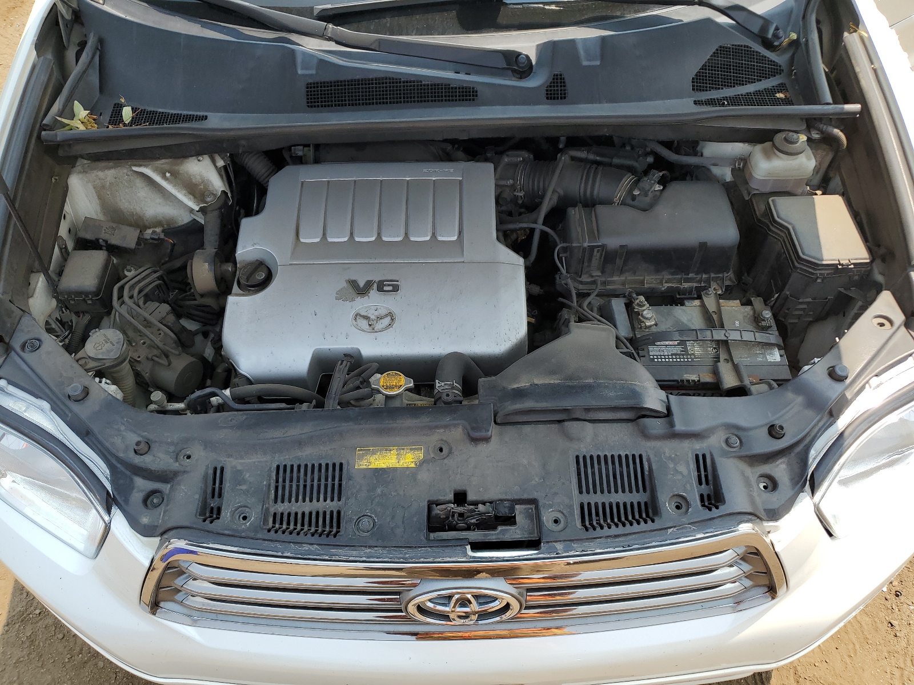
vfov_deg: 53.1
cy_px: 342
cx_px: 457
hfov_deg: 67.3
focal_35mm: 26
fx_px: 687
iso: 50
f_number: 1.5
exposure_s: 1/1250
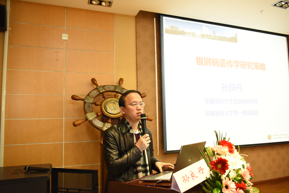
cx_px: 144
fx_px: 233
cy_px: 96
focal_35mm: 29
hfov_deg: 63.6
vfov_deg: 45.0
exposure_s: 1/50
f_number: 3.5
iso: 1600
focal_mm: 29
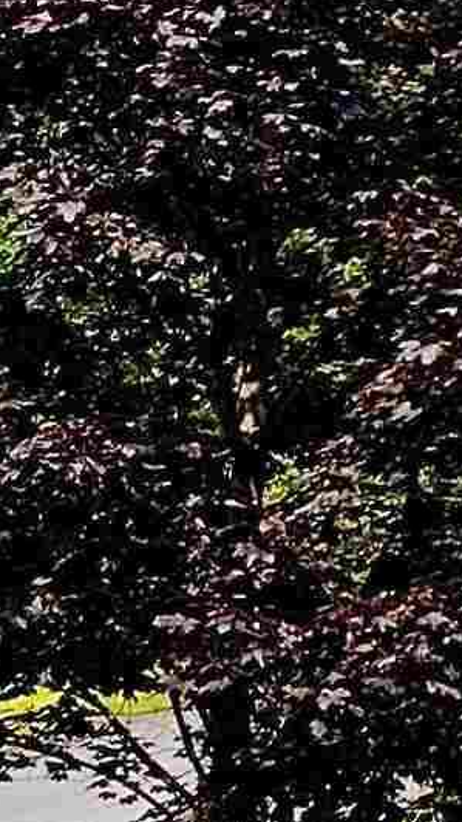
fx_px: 3291
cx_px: 1792
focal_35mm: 151
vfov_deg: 14.2
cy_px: 164
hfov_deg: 6.6
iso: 100
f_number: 2.8
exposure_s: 1/599
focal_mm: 4.5
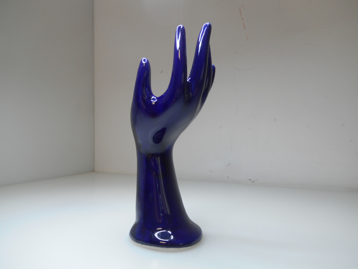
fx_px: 259
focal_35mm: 25
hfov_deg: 69.4
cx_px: 179
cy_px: 134
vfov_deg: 54.9
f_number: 3.5
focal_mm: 4.5
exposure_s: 1/40
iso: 80
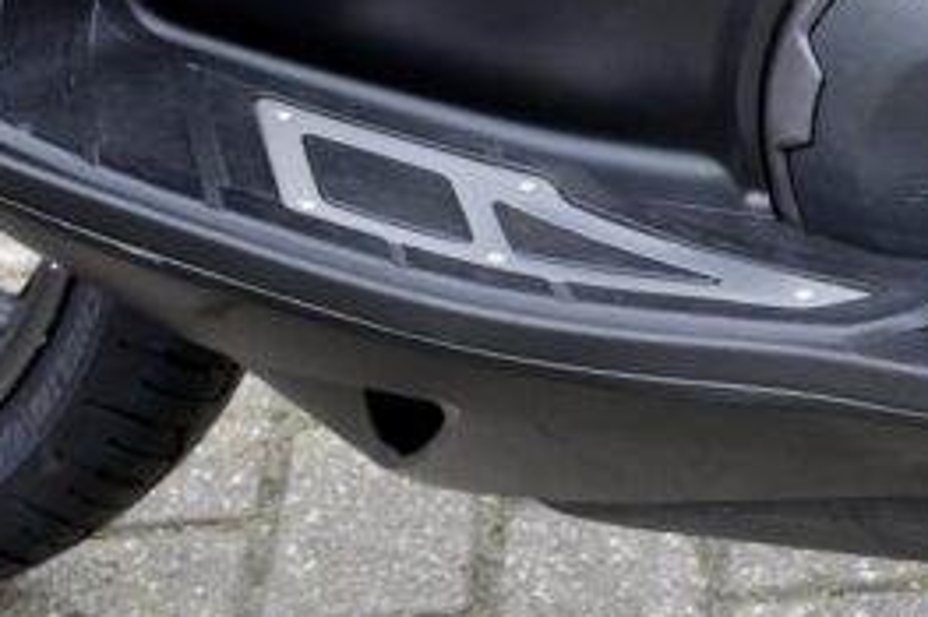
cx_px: 822
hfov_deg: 14.8
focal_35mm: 137
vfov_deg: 9.7
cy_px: -361
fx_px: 3529
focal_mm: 36
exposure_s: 1/100
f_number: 5.6
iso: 640
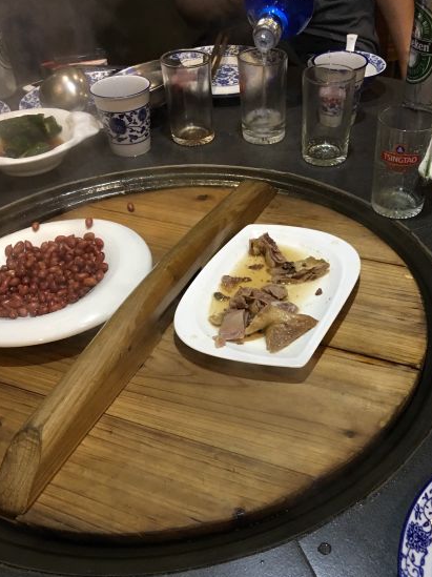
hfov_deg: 38.4
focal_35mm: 37
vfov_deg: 50.0
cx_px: 270
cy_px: 327
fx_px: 616
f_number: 2.2
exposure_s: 1/17
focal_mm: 4.15
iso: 80
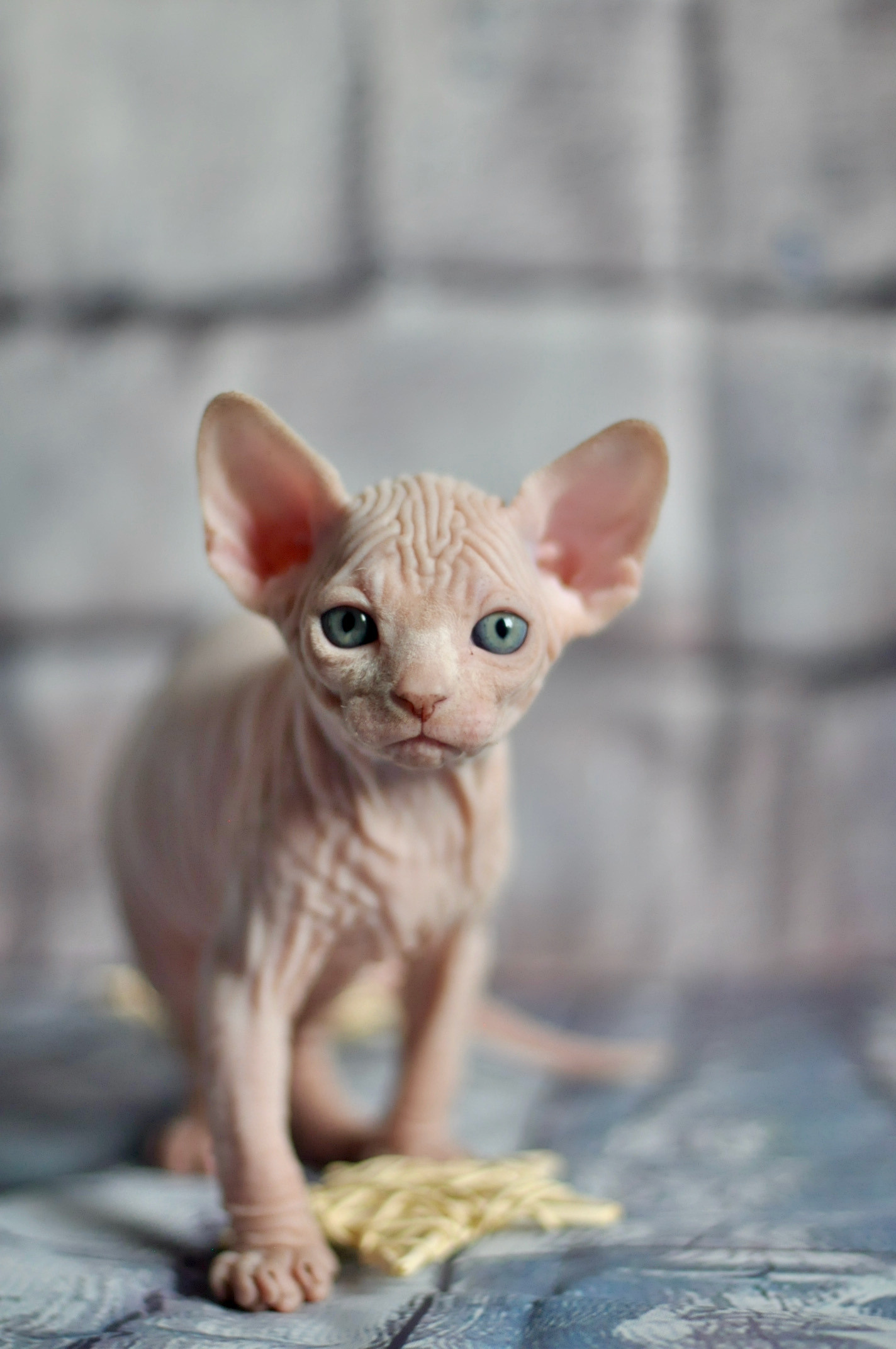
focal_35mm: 75
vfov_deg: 27.0
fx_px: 2807
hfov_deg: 18.1
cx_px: 448
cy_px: 674
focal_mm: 50
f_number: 1.4
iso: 800
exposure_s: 1/4000
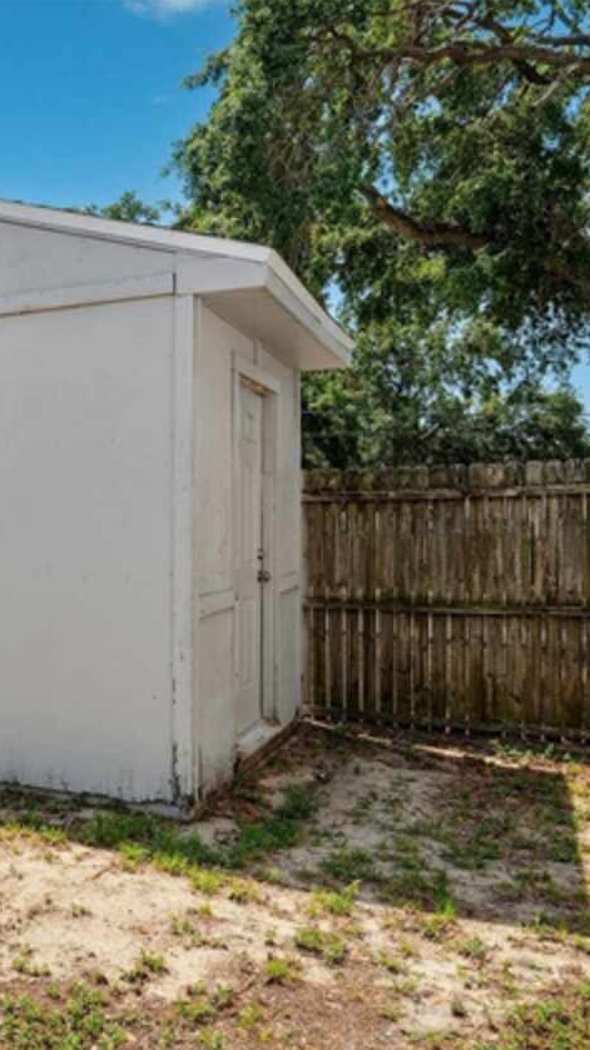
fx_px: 891
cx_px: -8
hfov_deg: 33.4
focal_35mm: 32
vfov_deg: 61.0
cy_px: 531
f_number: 8
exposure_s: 1/800
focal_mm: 20
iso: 400
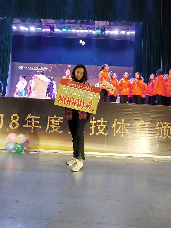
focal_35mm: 30
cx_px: 86
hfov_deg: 46.8
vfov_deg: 60.0
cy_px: 114
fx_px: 198
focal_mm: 3.95
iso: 373
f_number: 1.8
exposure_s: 1/33.3
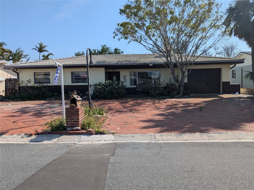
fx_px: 198
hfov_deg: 65.3
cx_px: 127
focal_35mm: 27
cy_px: 95
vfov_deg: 51.4
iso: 39
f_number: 1.73
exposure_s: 1/3344
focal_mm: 4.38
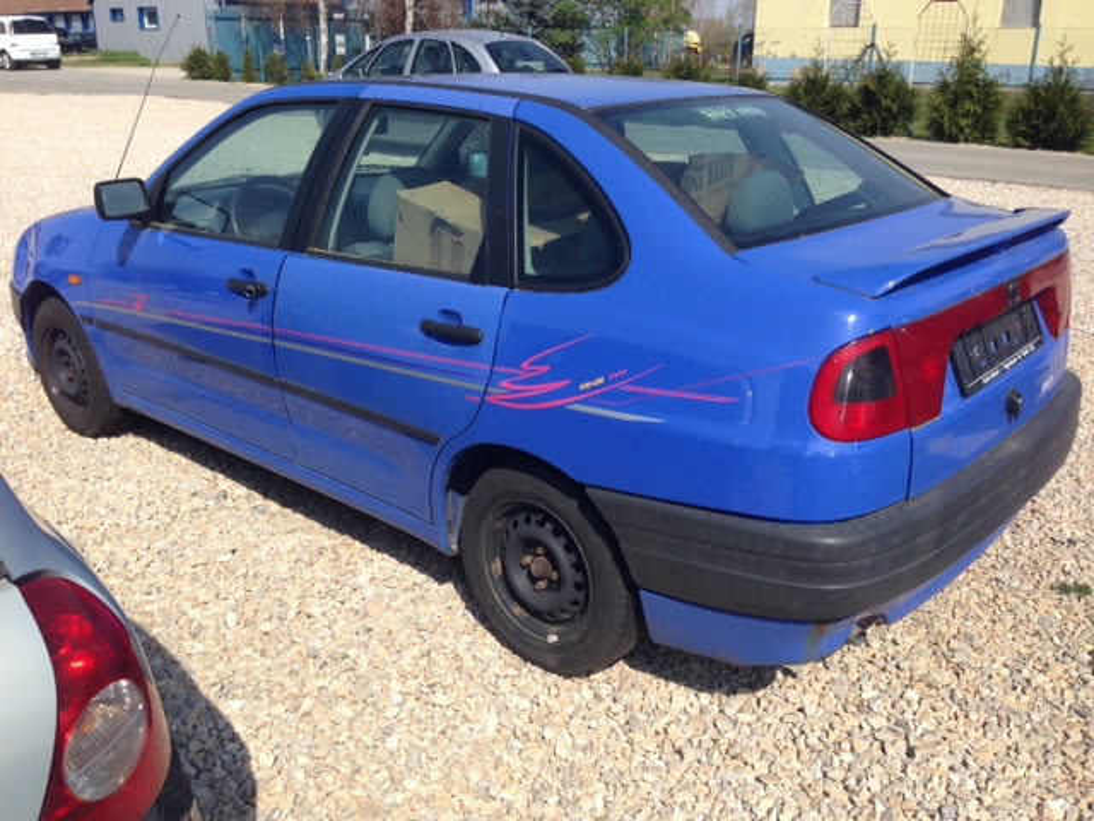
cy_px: 410
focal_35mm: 33
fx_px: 1043
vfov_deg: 42.9
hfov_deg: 55.4
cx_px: 547
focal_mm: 4.12
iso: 50
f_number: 2.4
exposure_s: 1/1695
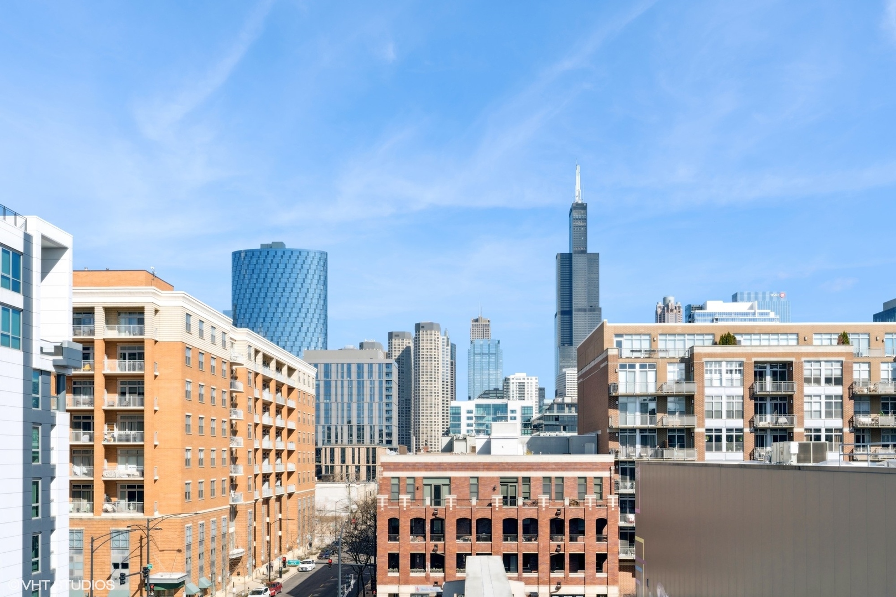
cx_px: 448
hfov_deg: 58.7
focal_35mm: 32
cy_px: 298
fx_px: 796
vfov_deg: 41.1
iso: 320
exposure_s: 1/1250
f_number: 8
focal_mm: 32
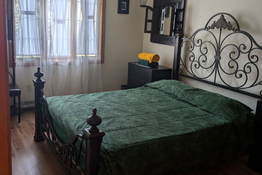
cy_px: 72
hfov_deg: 54.4
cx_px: 131
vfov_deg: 37.8
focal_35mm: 35
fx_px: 255
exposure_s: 1/24
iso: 48
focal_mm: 5.43
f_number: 1.89
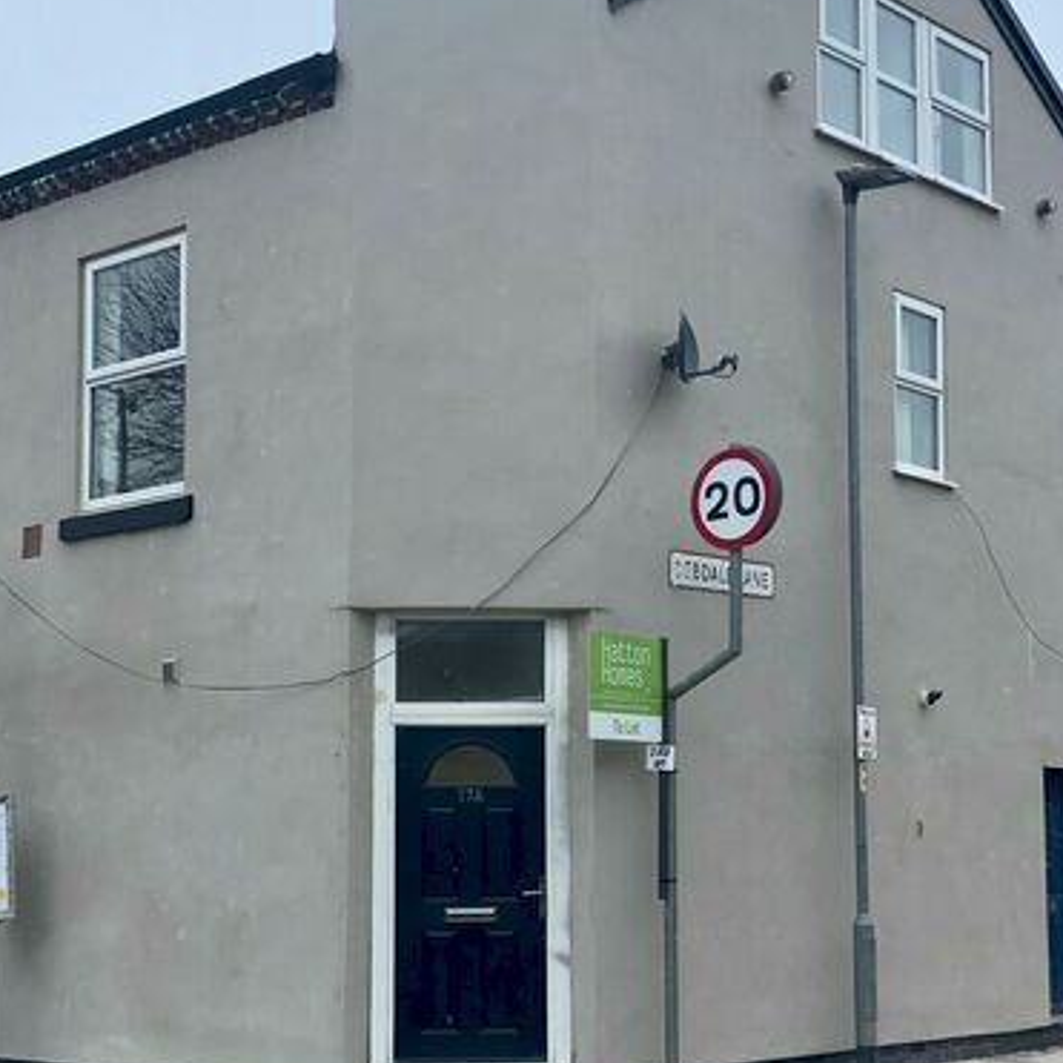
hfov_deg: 26.5
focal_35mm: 65
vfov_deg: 26.5
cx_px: 550
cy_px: 569
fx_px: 2258
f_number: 2
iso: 20
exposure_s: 1/539
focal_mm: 6
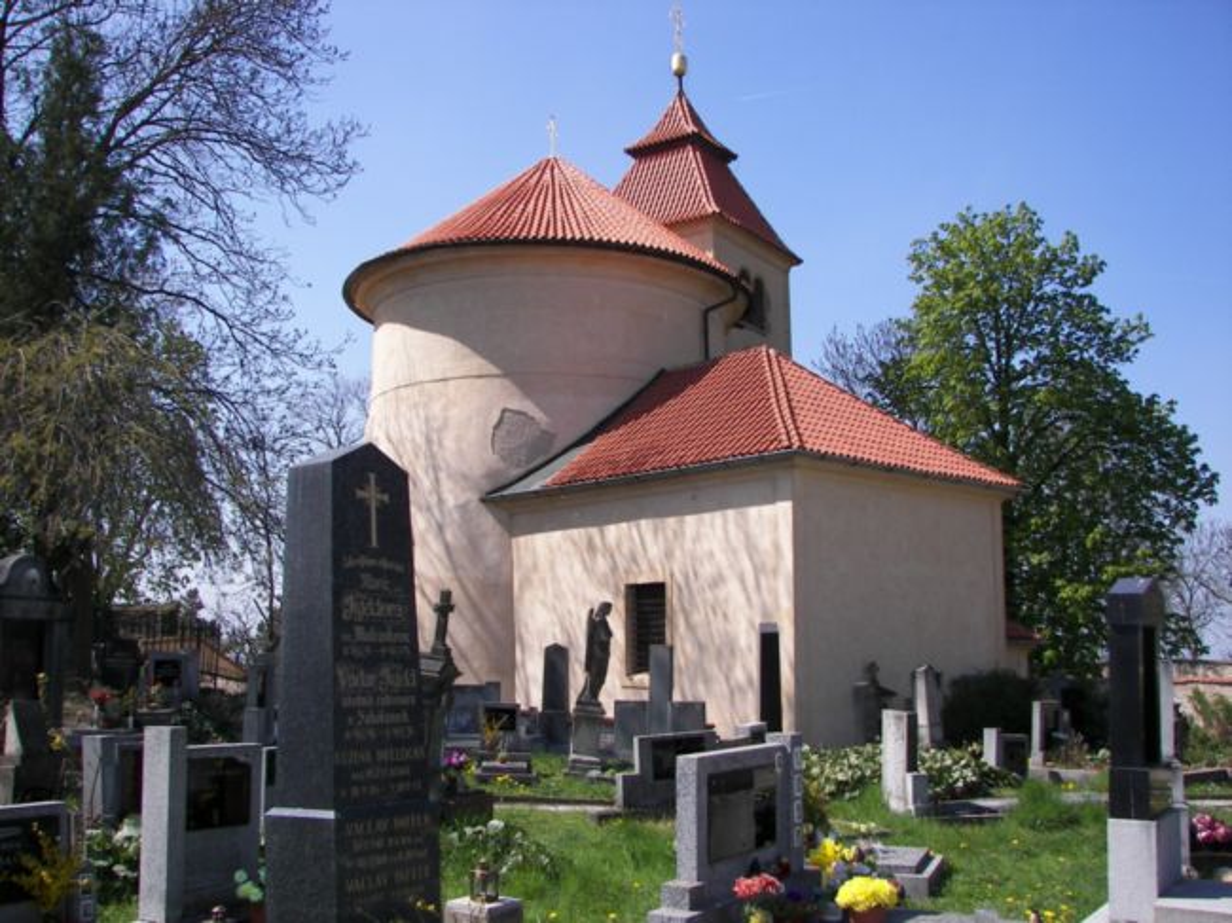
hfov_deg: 51.4
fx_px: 1281
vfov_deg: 39.6
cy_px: 462
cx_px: 616
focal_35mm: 36
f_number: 2.8
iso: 50
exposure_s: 1/800
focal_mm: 6
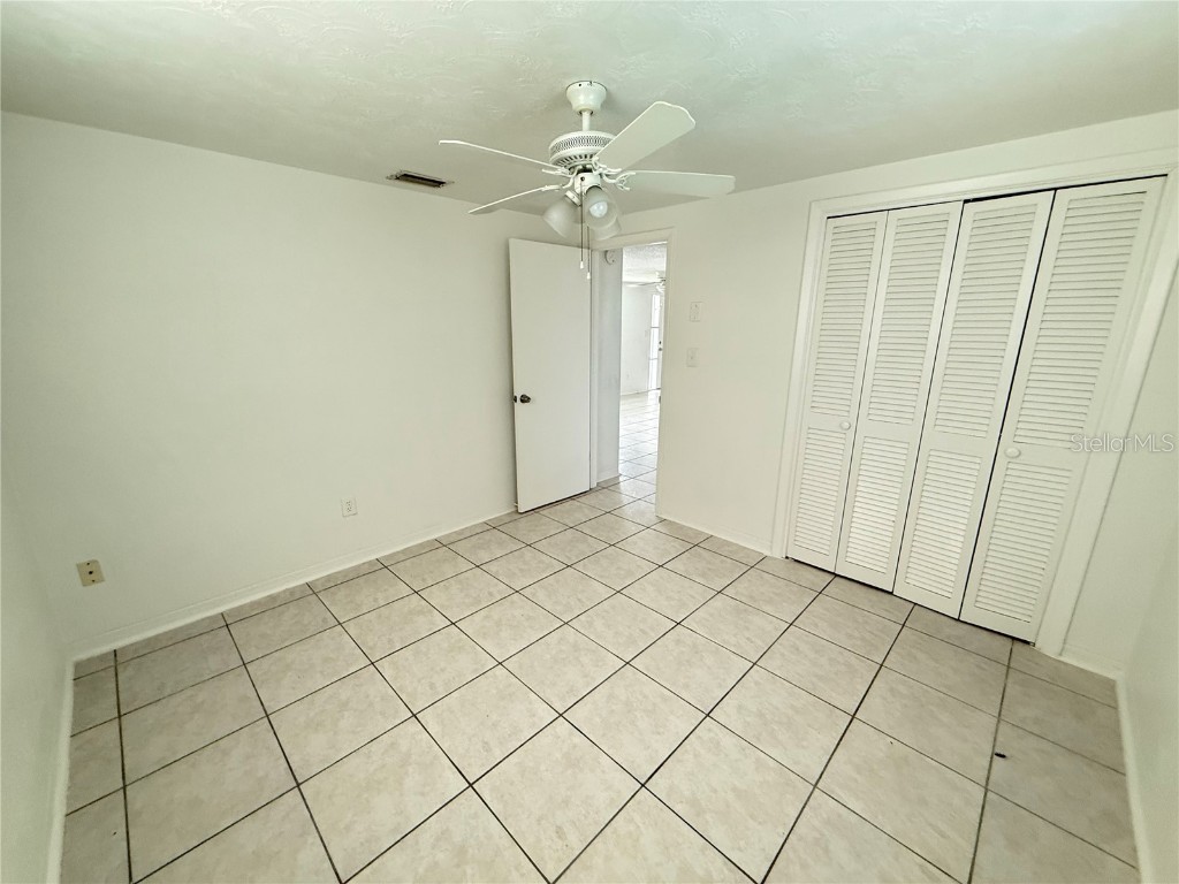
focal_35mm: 14
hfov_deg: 102.1
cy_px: 442
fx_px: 477
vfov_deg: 85.7
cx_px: 590
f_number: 2.2
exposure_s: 1/73
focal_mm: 2.22
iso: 320
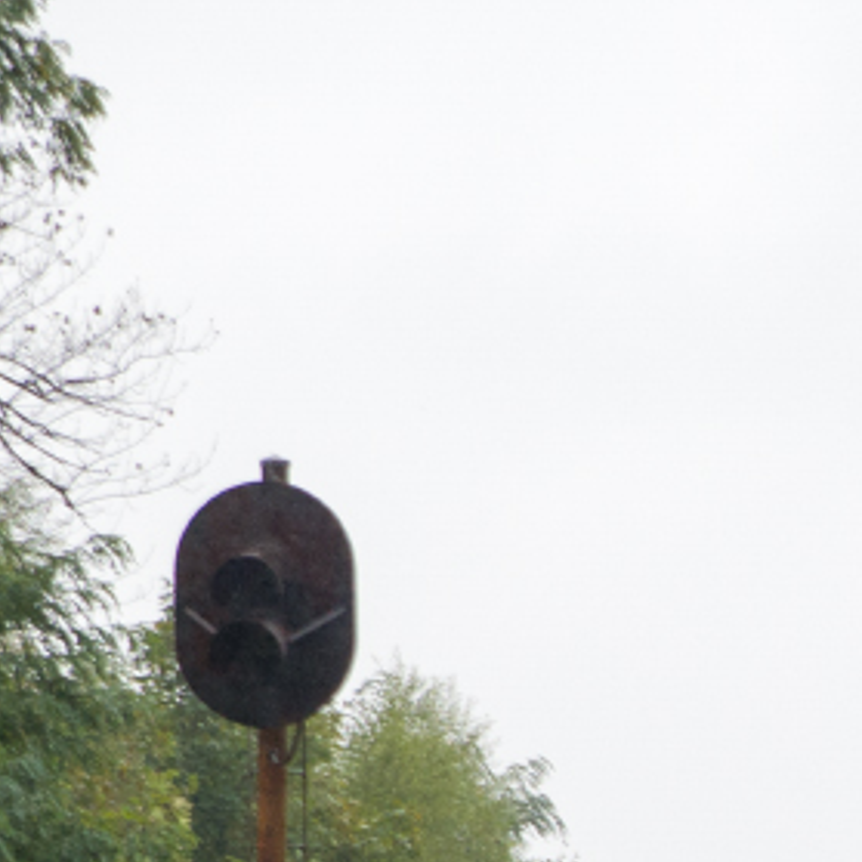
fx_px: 11551
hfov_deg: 4.2
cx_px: 1811
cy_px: 1196
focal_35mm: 410
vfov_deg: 4.3
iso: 800
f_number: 6.3
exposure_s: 1/320
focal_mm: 75
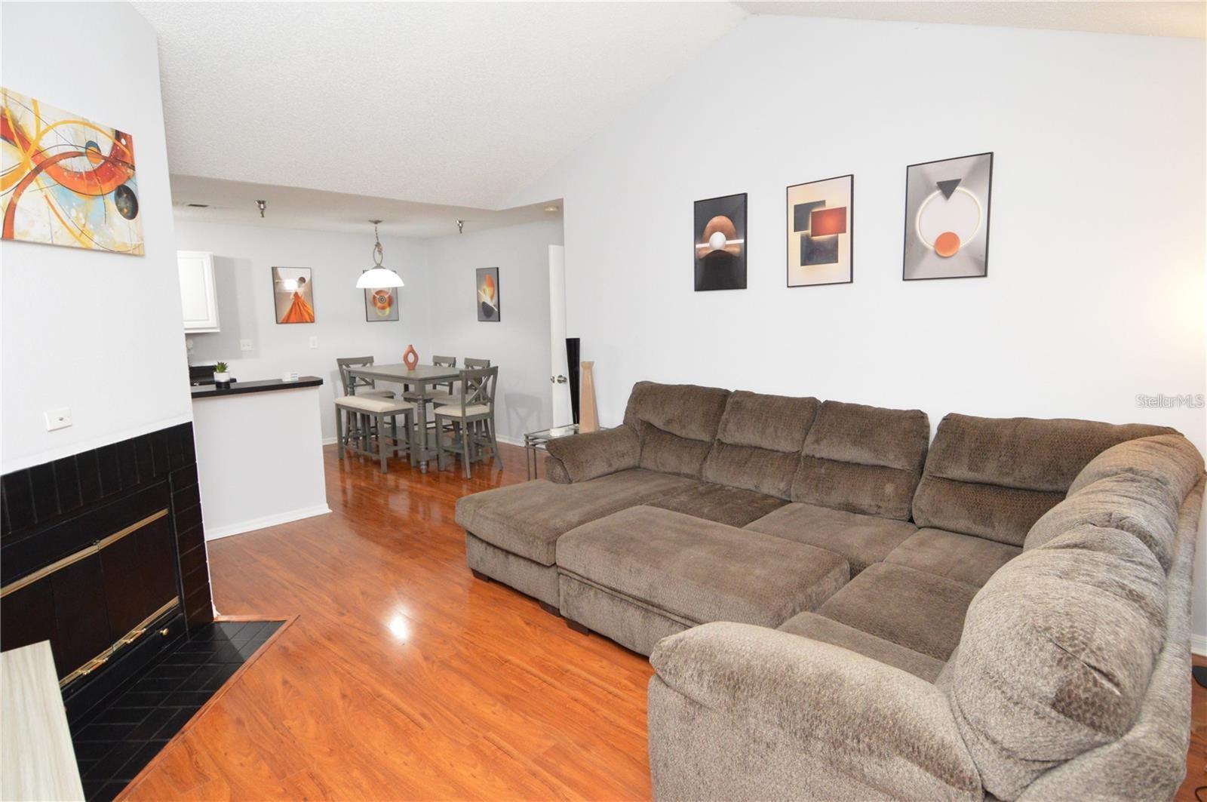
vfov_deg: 67.3
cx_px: 604
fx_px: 603
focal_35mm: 18
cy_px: 401
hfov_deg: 90.1
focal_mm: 12
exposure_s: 1/60
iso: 2000
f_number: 4
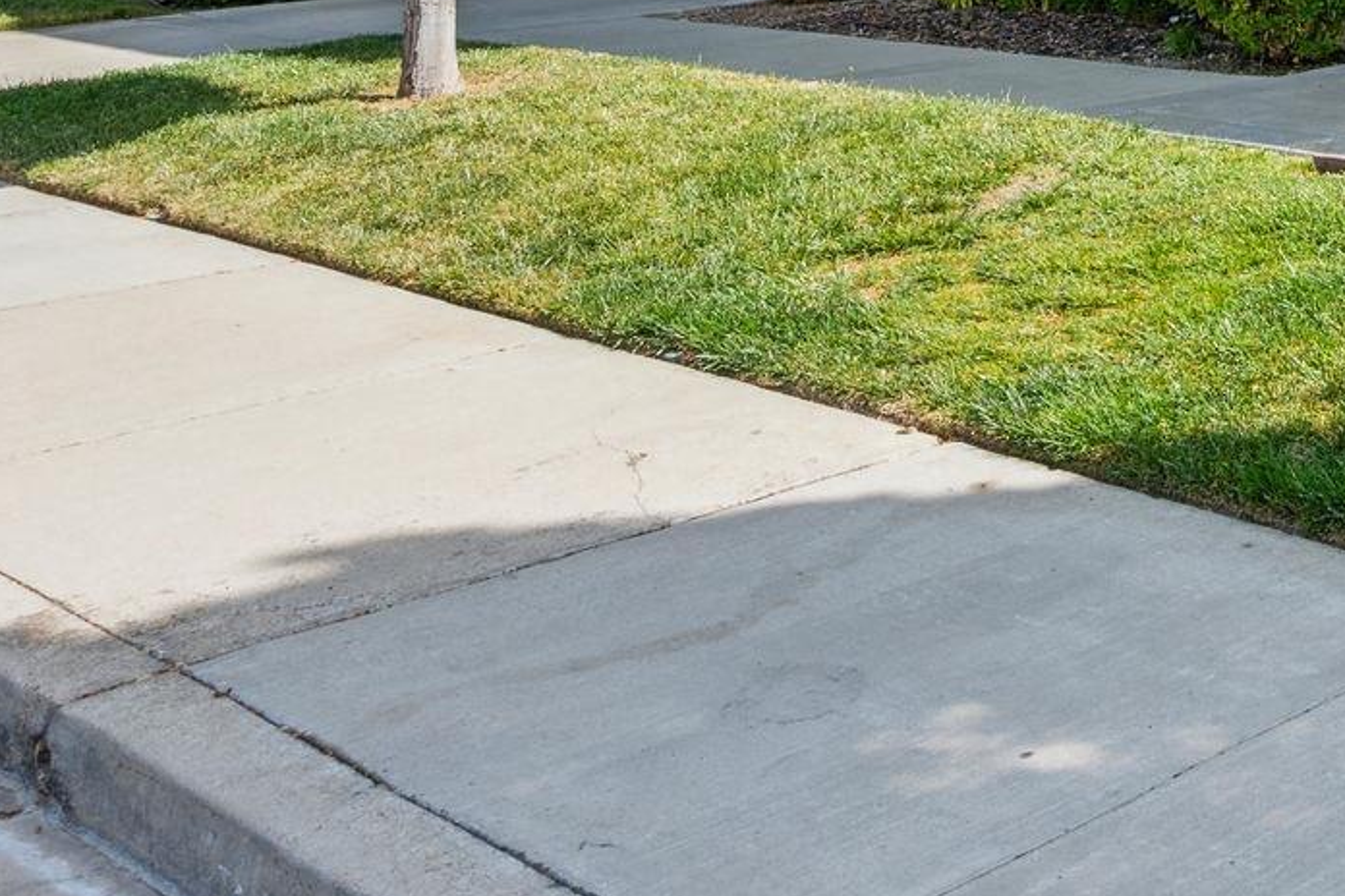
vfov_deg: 22.4
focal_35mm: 53
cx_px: 1755
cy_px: -320
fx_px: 1980
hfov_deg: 29.9
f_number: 11
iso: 100
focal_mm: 18
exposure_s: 1/50
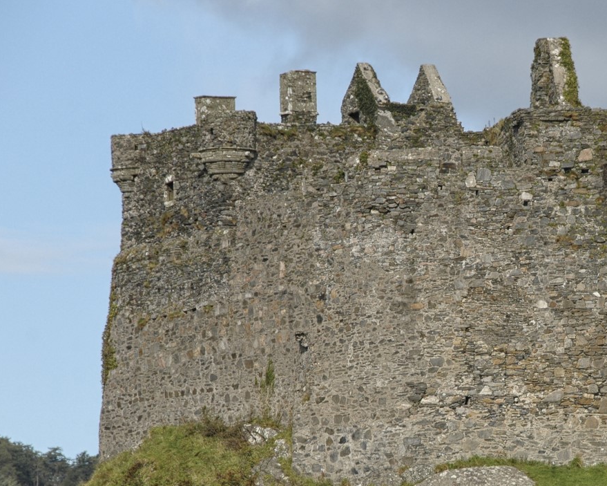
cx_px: 491
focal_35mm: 338
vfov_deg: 4.6
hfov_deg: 5.7
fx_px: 6071
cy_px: 317
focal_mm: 130
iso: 200
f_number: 7.1
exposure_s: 1/800
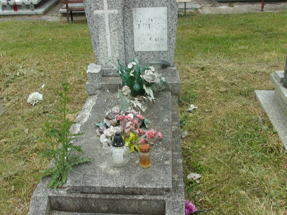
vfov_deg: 35.1
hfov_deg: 45.8
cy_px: 113
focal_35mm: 41
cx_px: 142
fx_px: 340
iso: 80
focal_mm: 5.1
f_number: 10.8
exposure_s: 1/38
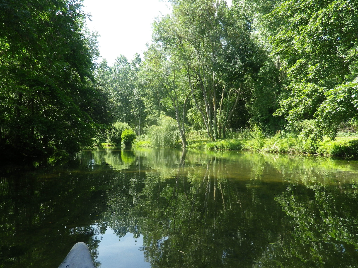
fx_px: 259
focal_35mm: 25
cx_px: 179
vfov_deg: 54.9
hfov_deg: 69.4
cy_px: 134
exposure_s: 1/125
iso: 80
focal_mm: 4.5
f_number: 3.5
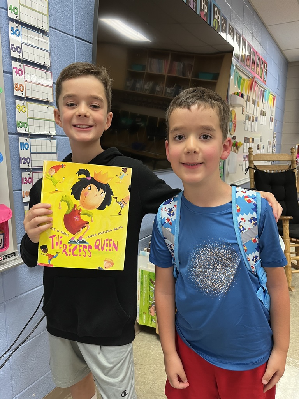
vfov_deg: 67.3
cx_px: 150
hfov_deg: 53.1
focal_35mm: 26
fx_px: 299
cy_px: 200
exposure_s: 1/61
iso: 100
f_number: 1.6
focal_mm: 5.1
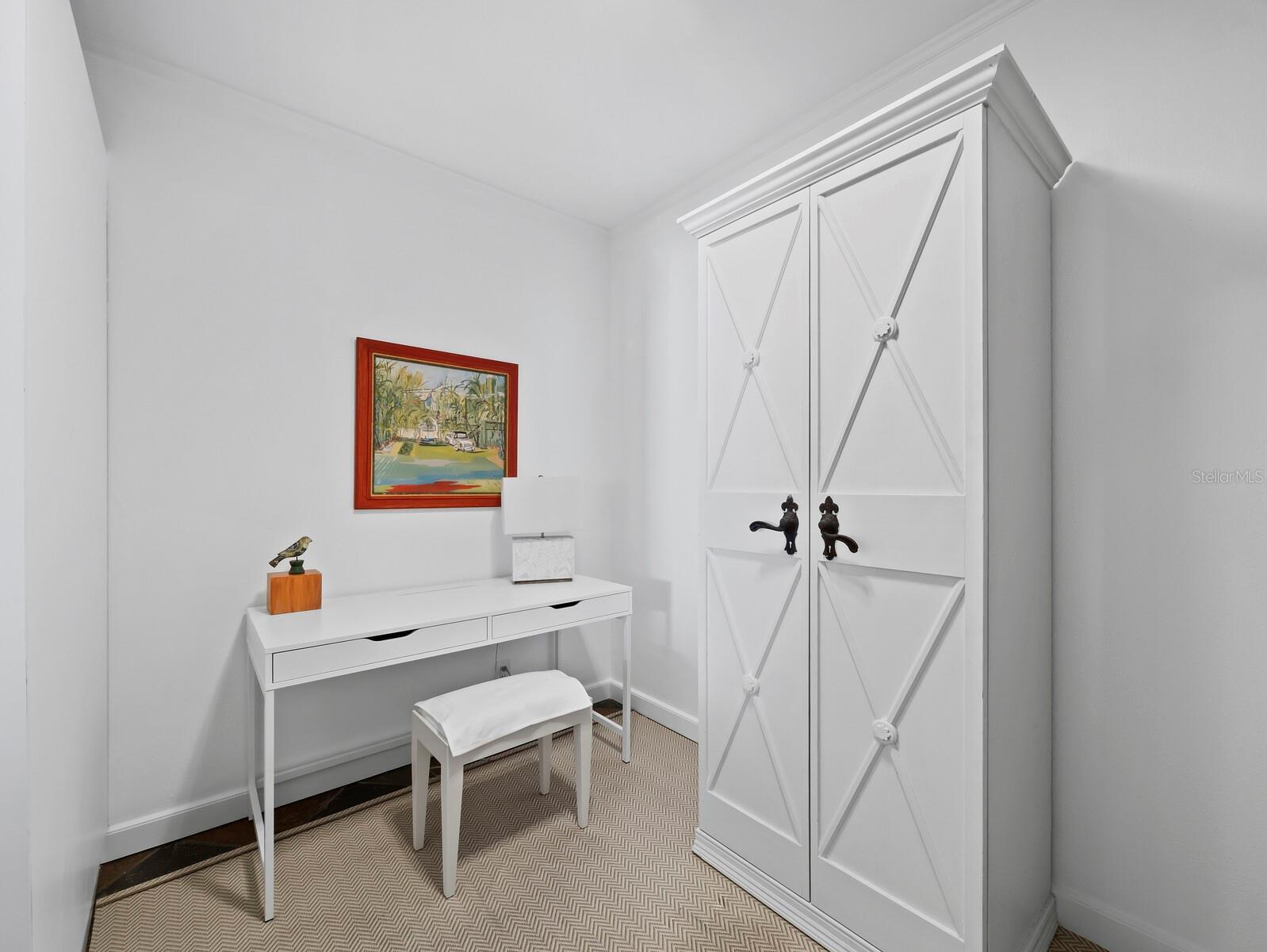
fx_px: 513
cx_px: 634
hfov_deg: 102.0
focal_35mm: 14
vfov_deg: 85.7
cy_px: 476
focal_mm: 7
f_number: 11
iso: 400
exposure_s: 1.6
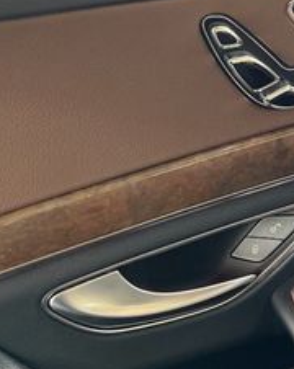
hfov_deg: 18.9
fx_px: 785
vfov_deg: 25.6
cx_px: 430
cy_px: 38
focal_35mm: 72
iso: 80
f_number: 1.5
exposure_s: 1/121
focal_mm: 5.7
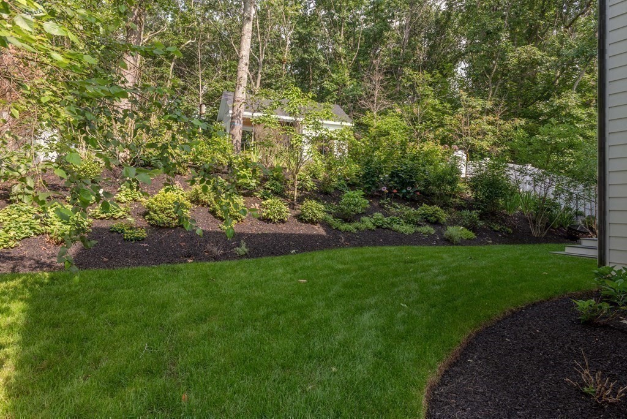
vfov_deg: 53.2
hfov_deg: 73.7
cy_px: 210
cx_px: 314
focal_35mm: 24
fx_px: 418
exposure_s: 1/320
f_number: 9
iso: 640
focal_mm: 24
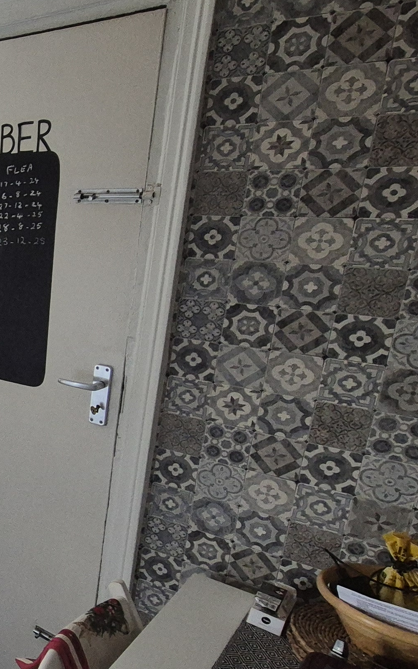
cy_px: 371
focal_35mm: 34
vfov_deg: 56.6
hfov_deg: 25.3
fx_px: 620
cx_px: -247
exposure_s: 1/50
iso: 640
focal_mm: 2.2
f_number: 2.2
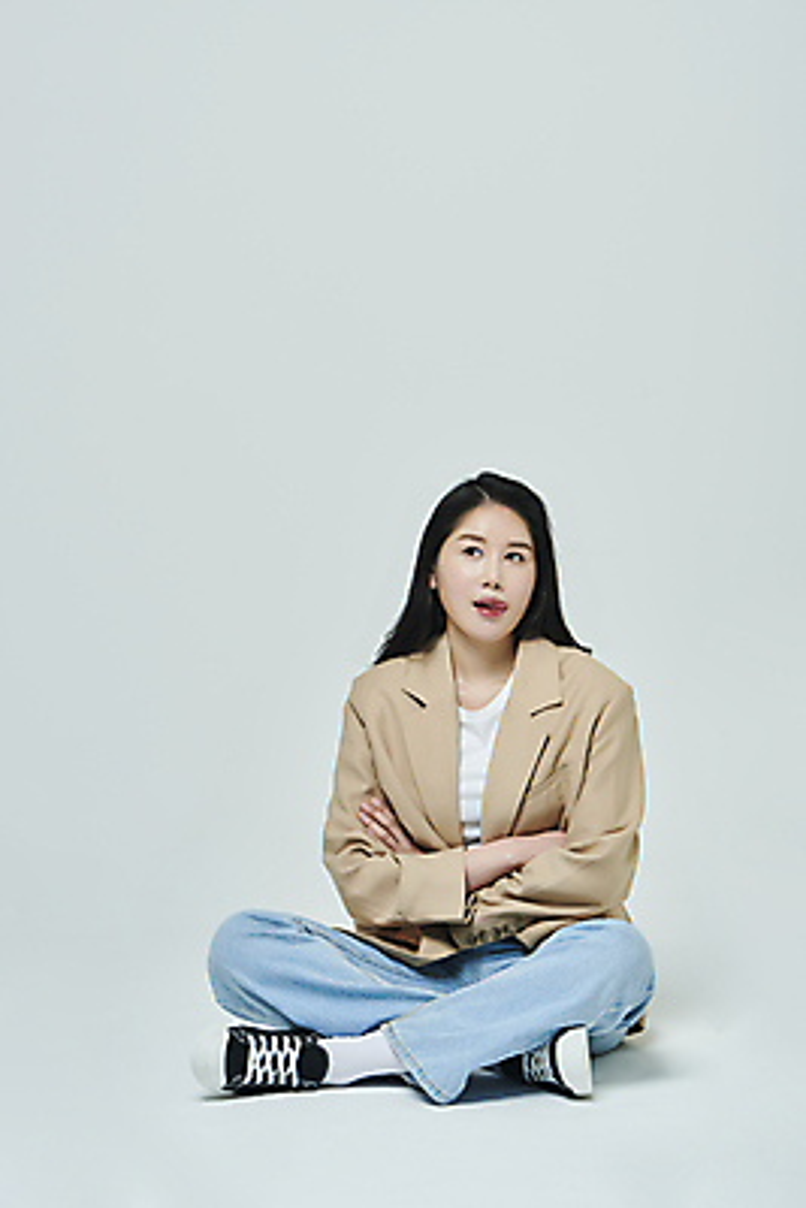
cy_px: 604
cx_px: 403
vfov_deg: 28.8
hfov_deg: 19.5
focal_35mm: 70
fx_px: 2349
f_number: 11
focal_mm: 70
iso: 100
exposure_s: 1/125
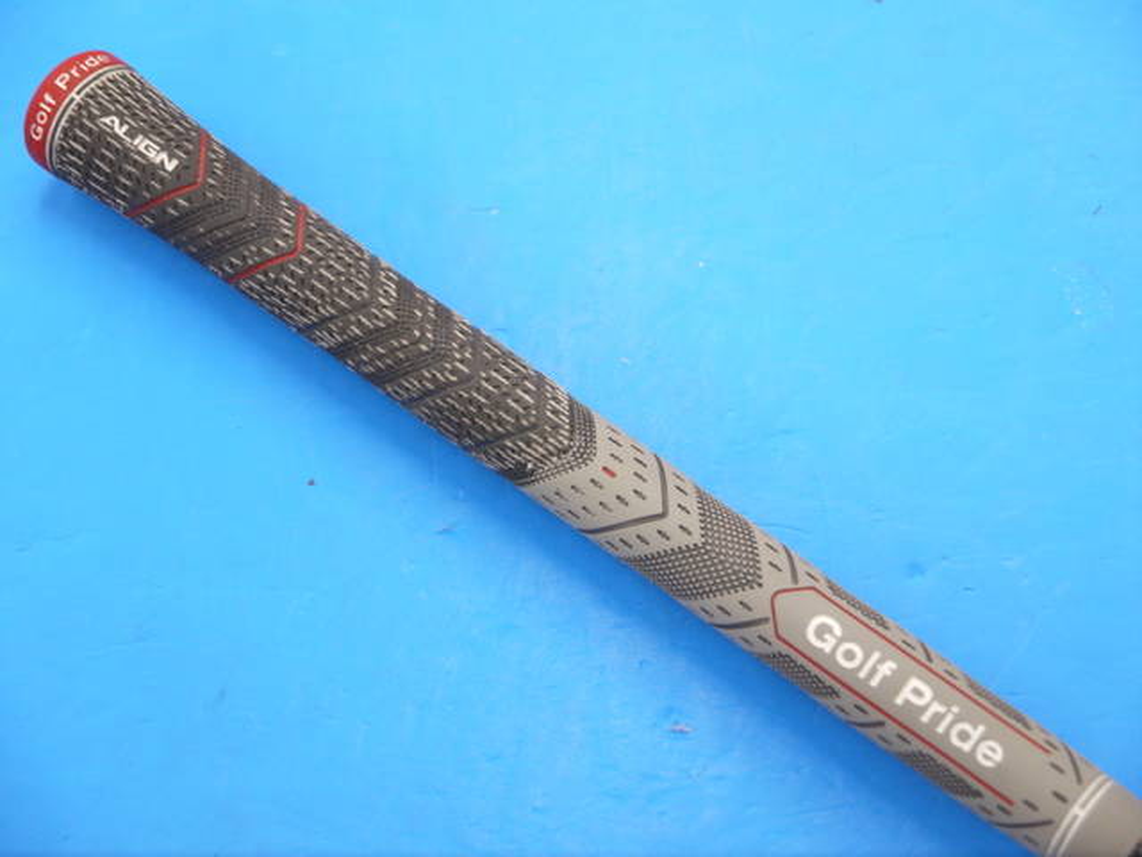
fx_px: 2771
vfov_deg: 17.6
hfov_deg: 23.3
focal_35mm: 84
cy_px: 428
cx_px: 571
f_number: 5.6
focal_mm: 42
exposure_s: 1/80
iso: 640
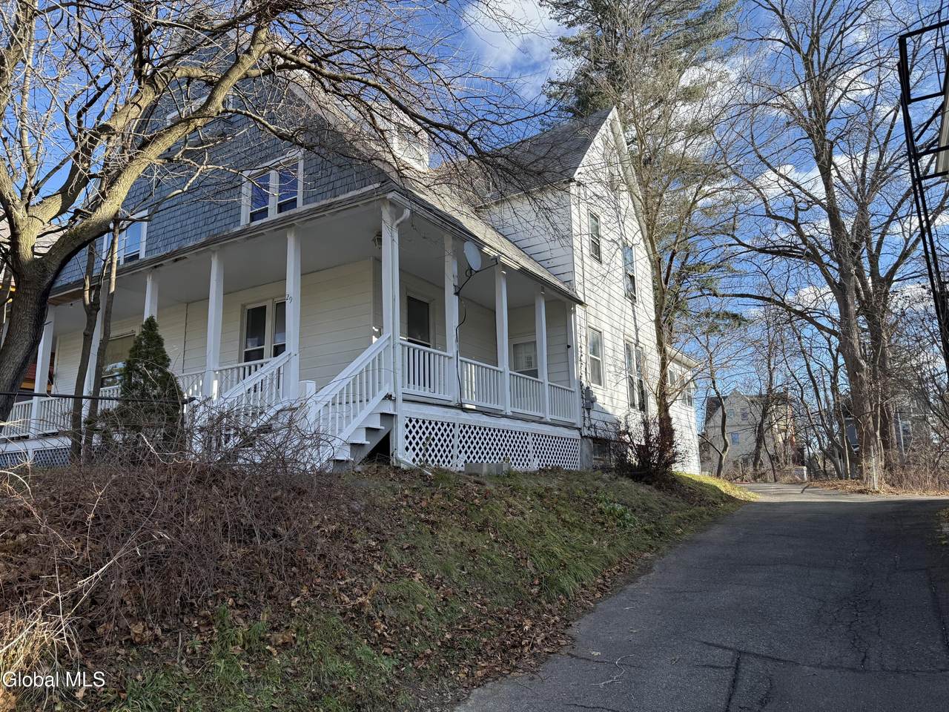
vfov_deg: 56.8
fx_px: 658
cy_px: 356
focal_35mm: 24
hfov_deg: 71.6
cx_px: 474
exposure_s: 1/1901
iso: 100
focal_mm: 6.76
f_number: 1.78
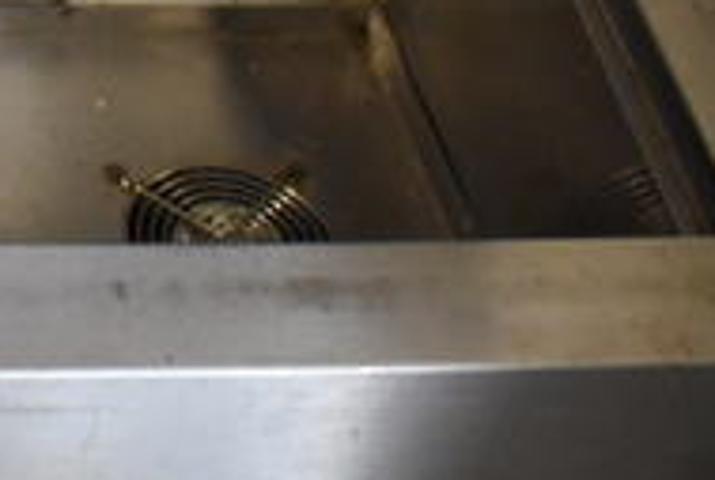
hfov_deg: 19.8
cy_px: -60
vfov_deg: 15.3
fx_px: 1732
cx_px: -393
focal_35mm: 87
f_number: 3.5
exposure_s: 1/125
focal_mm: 18
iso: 4000
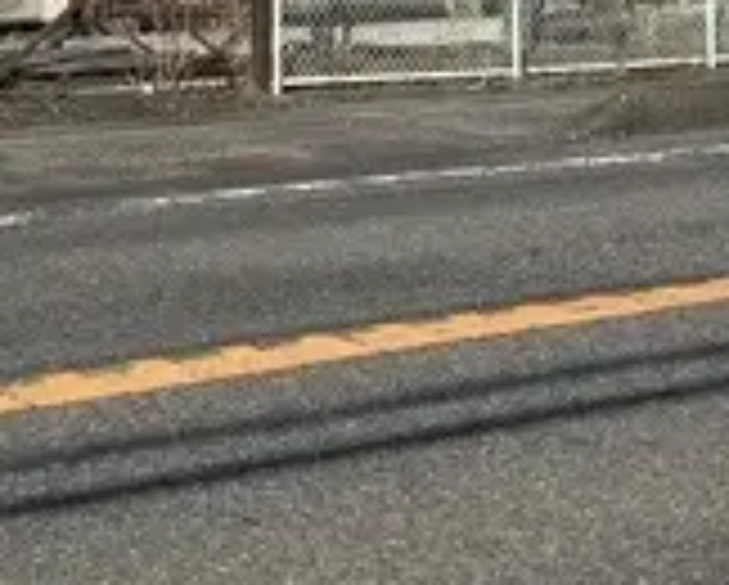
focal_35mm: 108
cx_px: 202
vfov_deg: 13.2
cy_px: -396
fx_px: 2333
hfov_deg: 17.7
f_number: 1.8
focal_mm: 3.99
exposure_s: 1/2315
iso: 32
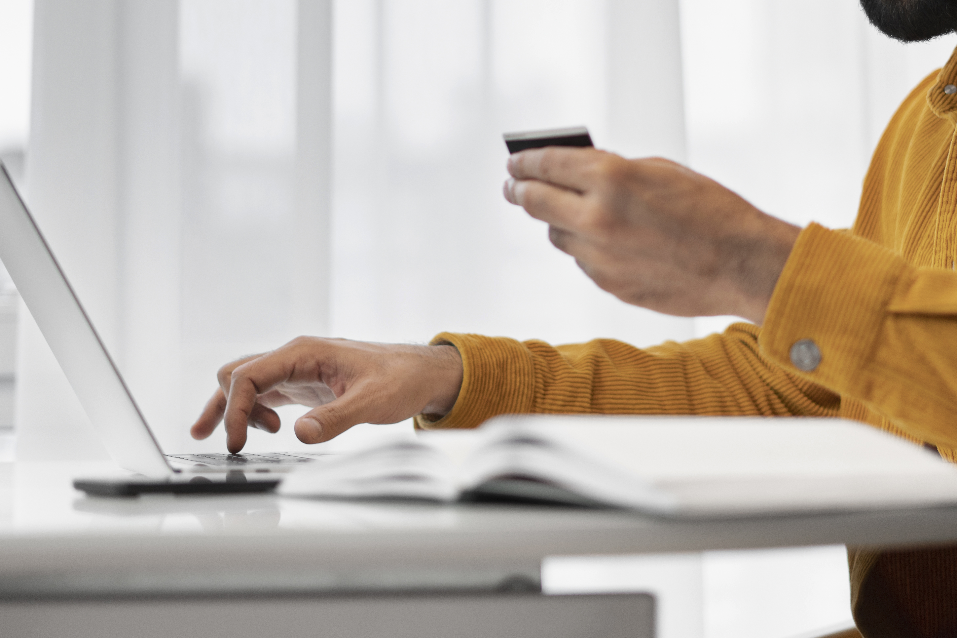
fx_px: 2207
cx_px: 523
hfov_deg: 24.5
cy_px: 121
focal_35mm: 83
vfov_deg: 16.3
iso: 320
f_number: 1.8
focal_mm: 50
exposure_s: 1/160
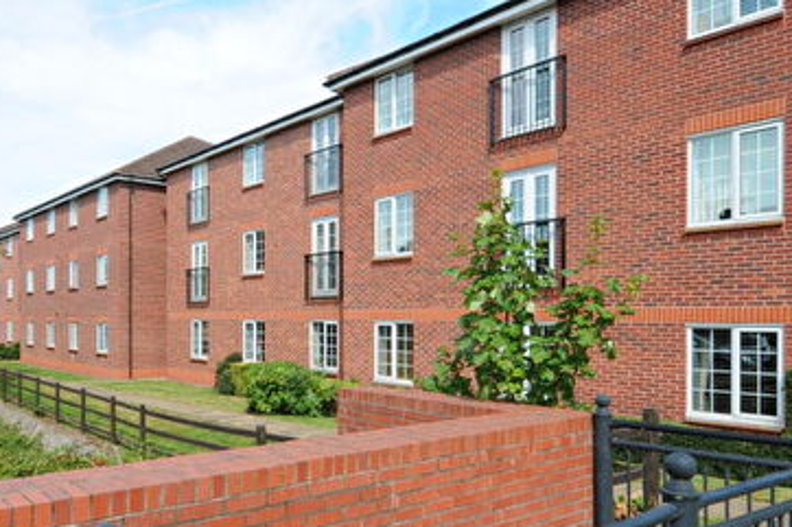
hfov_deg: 62.8
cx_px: 295
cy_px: 314
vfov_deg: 44.7
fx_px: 638
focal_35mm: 29
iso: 200
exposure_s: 1/250
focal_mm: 10
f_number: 8
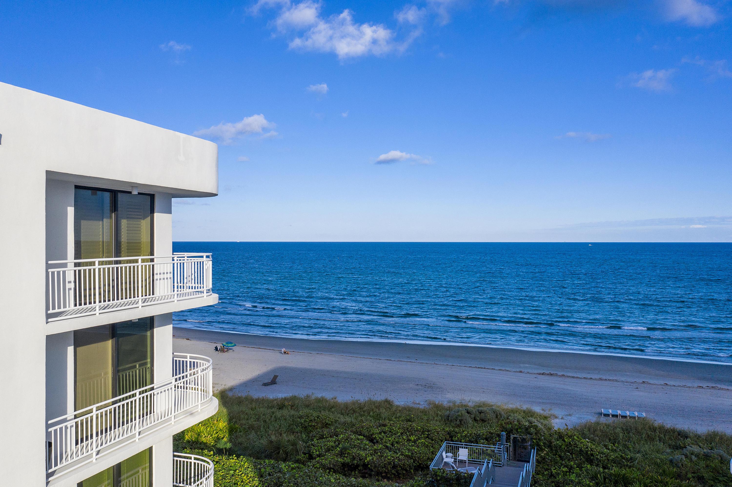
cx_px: 366
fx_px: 569
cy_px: 244
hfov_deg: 65.5
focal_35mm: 28
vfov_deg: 46.4
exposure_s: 1/640
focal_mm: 10.26
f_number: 6.3
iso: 100
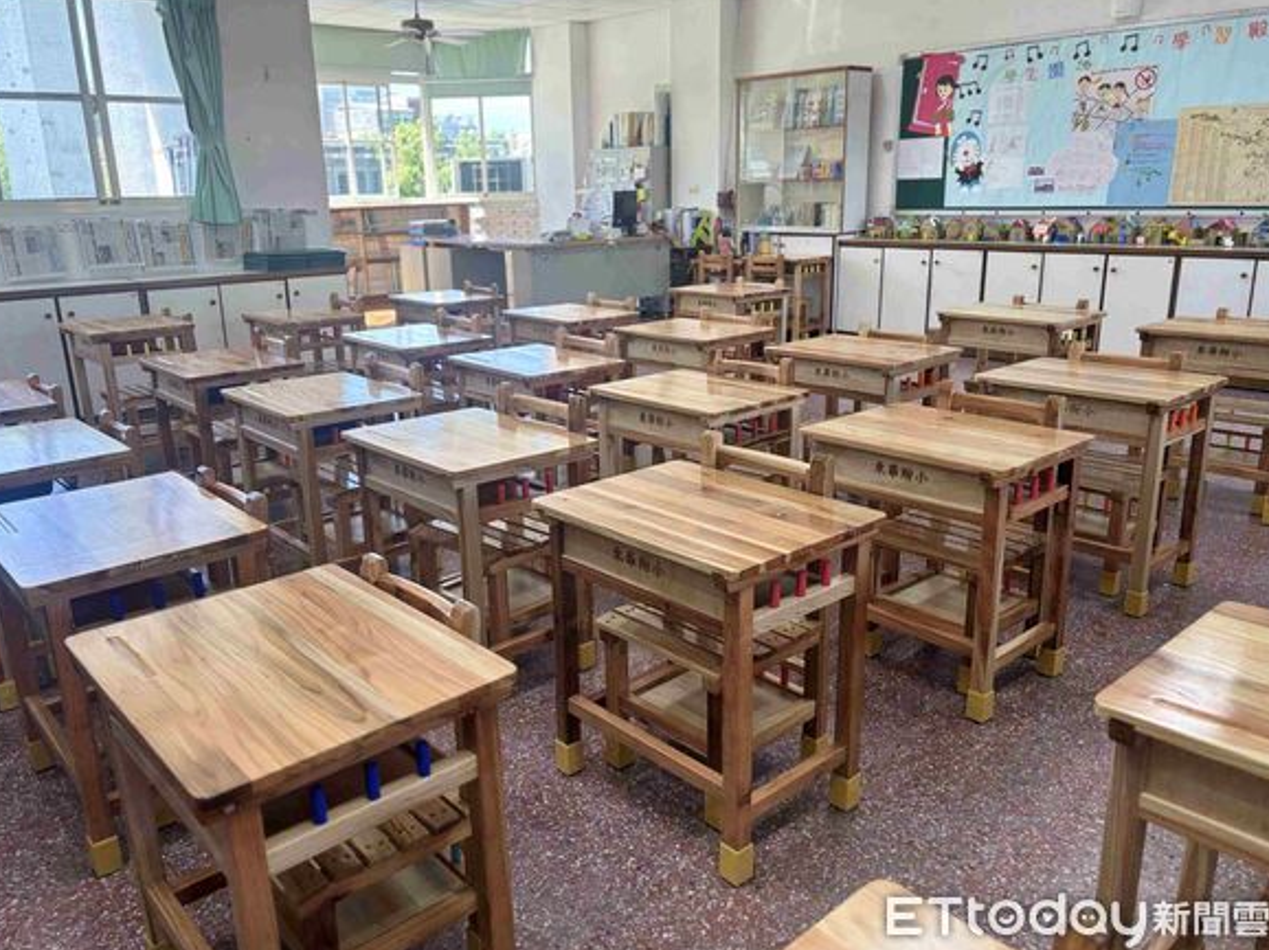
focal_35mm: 27
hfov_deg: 65.3
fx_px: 989
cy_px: 467
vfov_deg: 51.3
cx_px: 628
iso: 64
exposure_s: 1/142
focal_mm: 5.96
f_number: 1.6
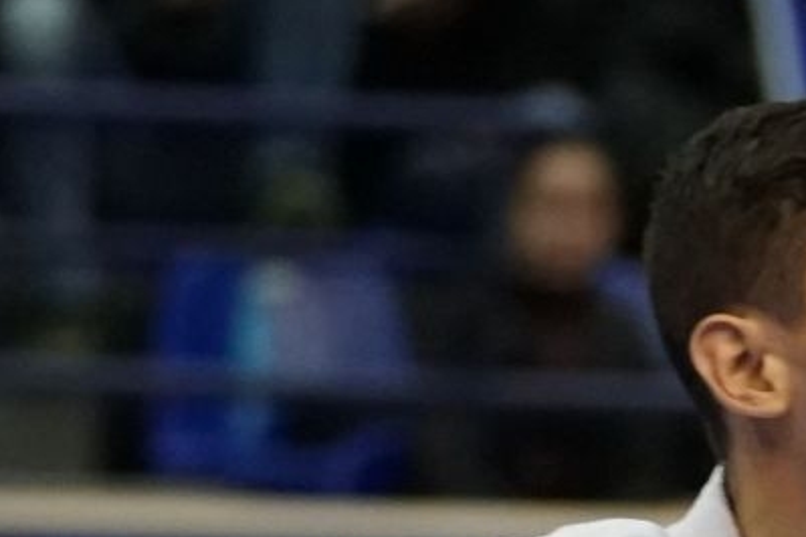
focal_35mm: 694
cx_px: 1153
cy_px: 1126
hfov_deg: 3.0
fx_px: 15537
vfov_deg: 2.0
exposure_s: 1/1000
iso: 3200
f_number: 2.8
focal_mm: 103
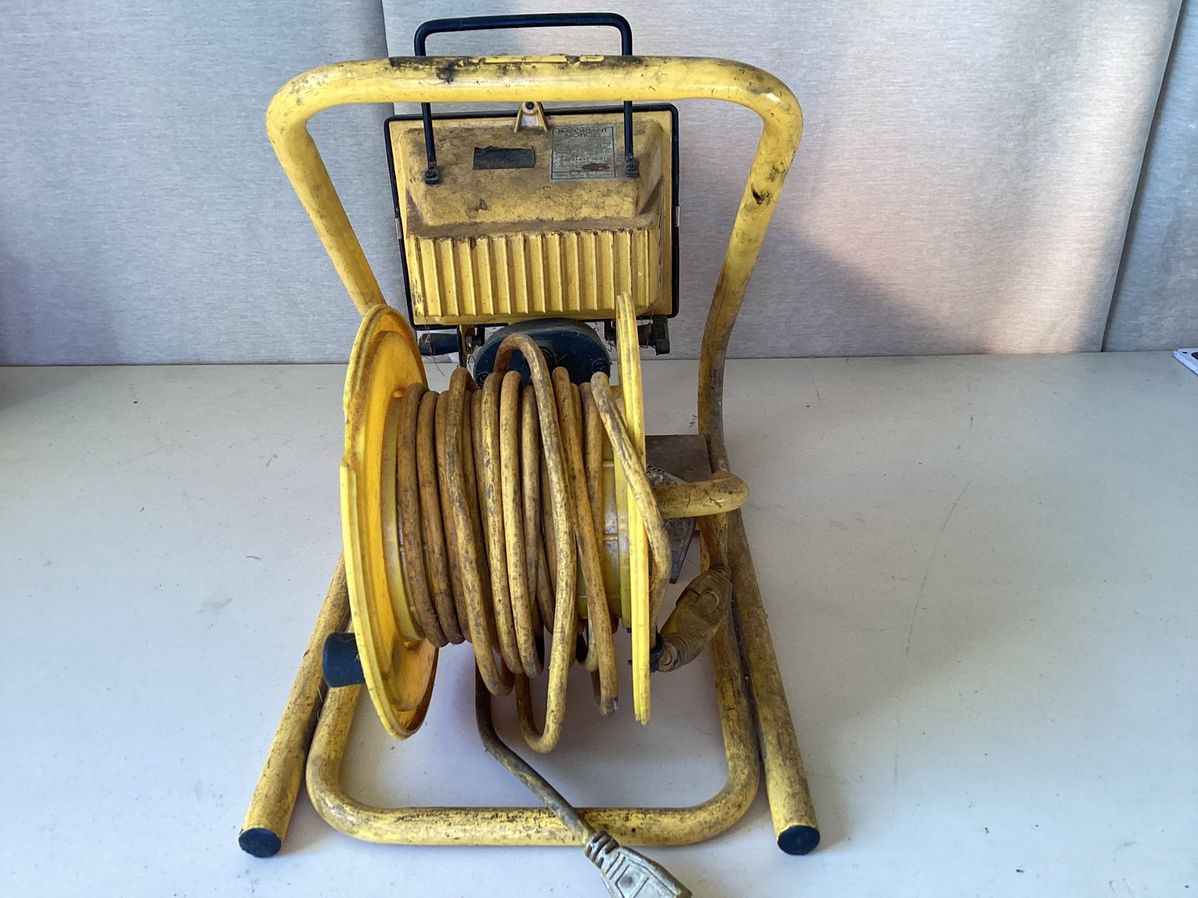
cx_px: 599
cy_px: 449
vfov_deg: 45.4
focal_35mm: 31
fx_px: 1073
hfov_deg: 58.3
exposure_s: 1/100
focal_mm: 3.3
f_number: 2.4
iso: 50
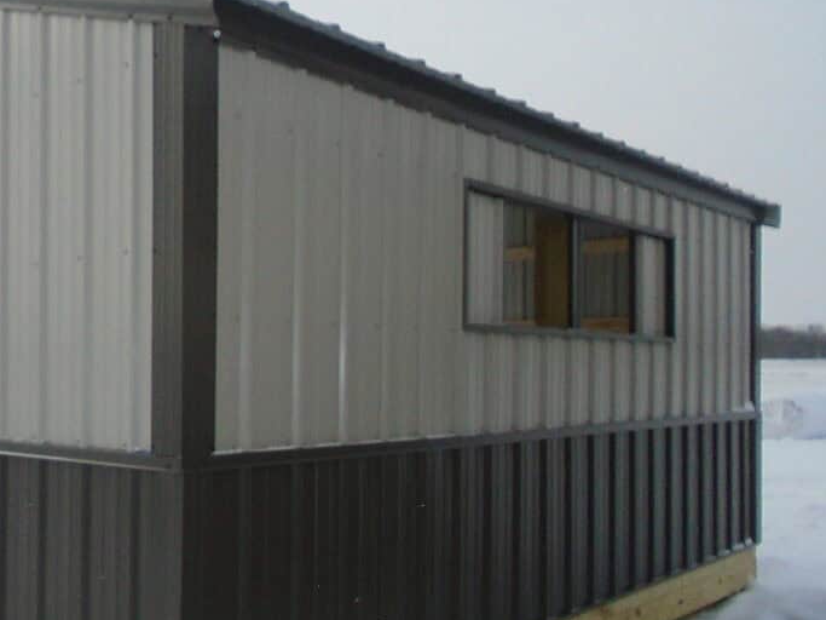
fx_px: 930
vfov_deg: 36.7
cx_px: 252
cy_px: 362
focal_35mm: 39
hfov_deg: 46.8
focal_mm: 4.6
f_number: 8
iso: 400
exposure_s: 1/800
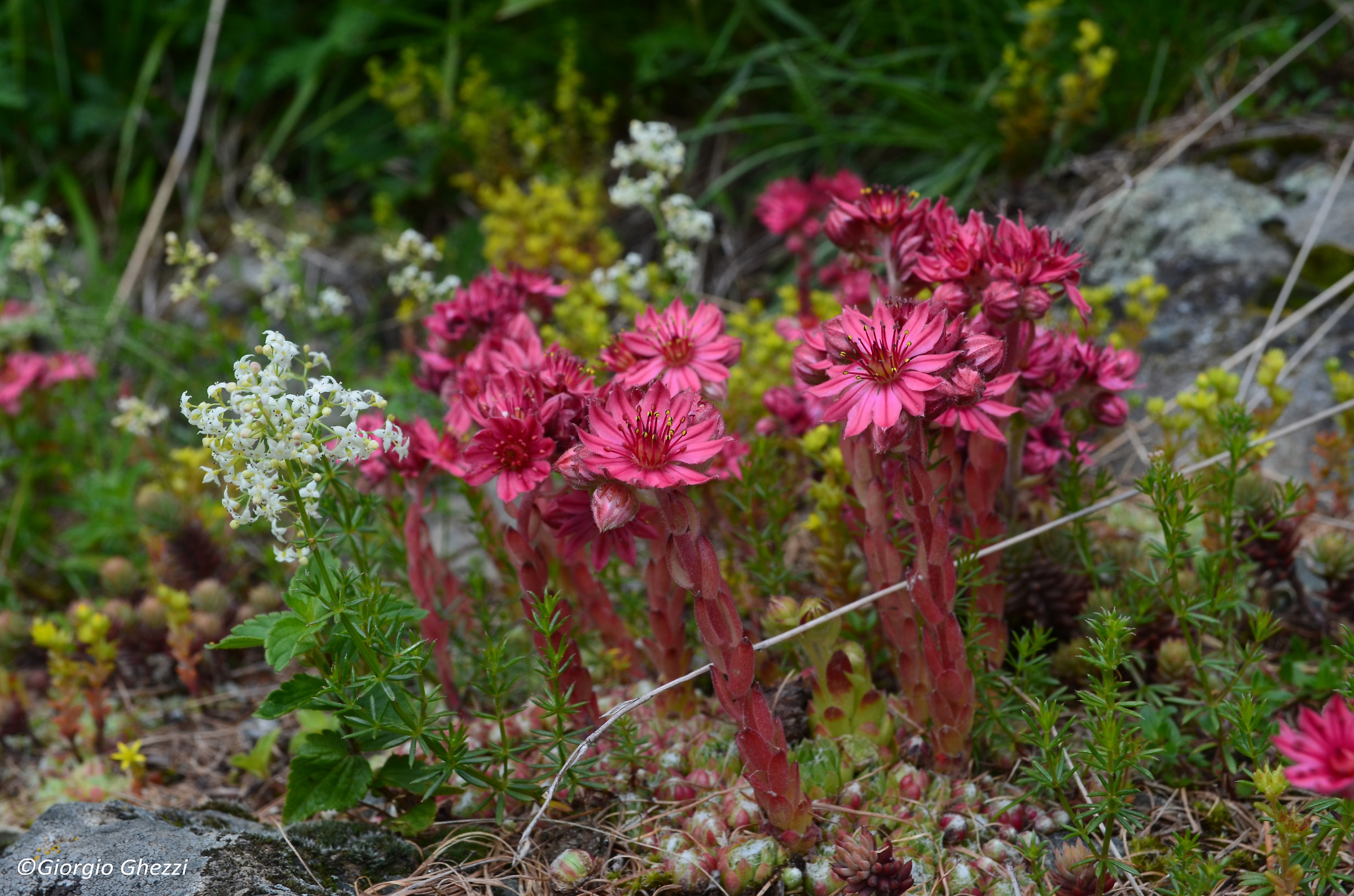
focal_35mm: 48
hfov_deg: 41.2
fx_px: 1801
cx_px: 677
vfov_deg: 27.9
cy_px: 448
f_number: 11
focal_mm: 32
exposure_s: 1/125
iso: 180
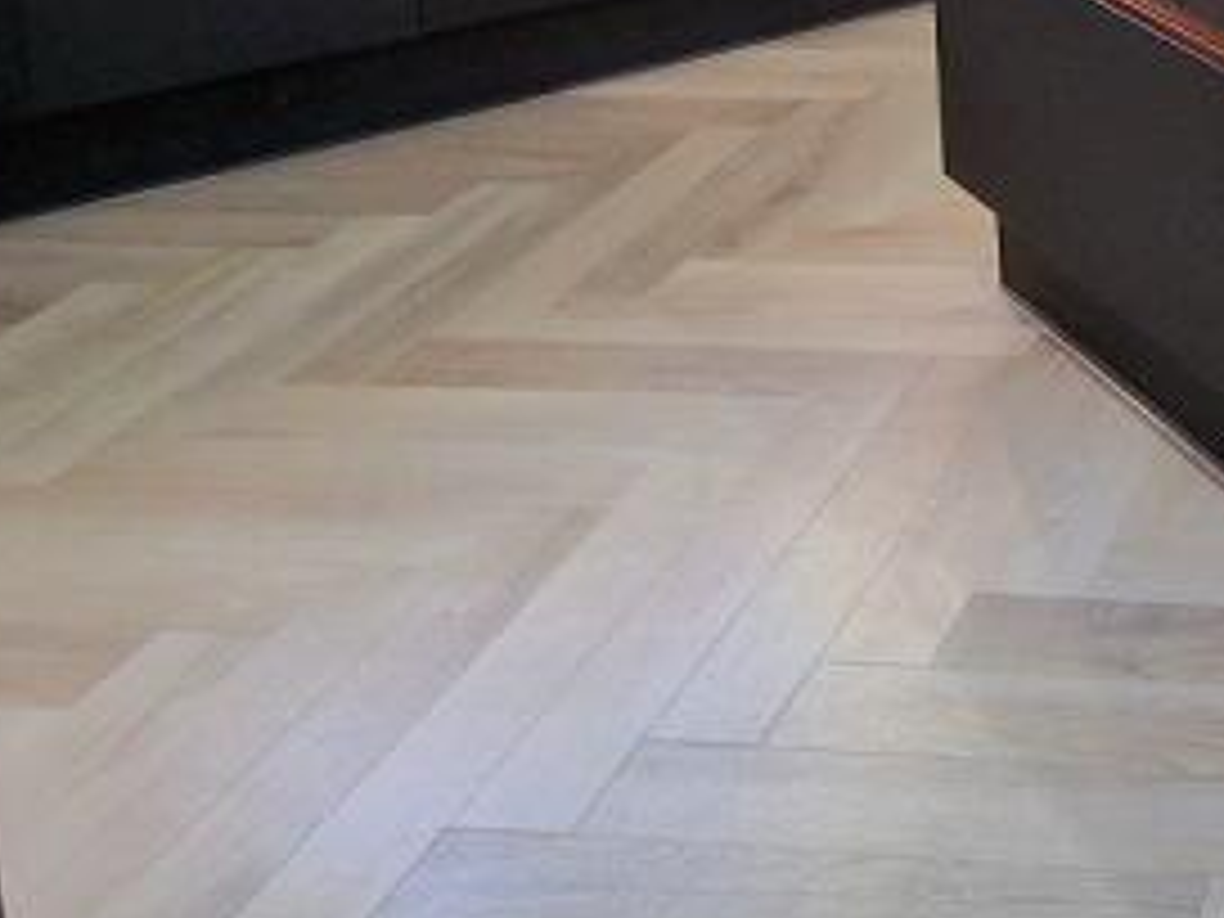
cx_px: 1584
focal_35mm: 49
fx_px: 1733
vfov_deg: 24.3
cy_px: -400
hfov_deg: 30.7
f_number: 2.2
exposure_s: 1/50
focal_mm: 2.2
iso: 125
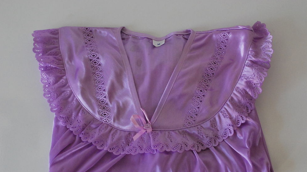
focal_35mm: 51
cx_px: 153
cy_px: 103
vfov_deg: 23.5
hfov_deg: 40.6
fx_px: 415
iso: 1600
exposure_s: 1/25
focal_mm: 32
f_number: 10
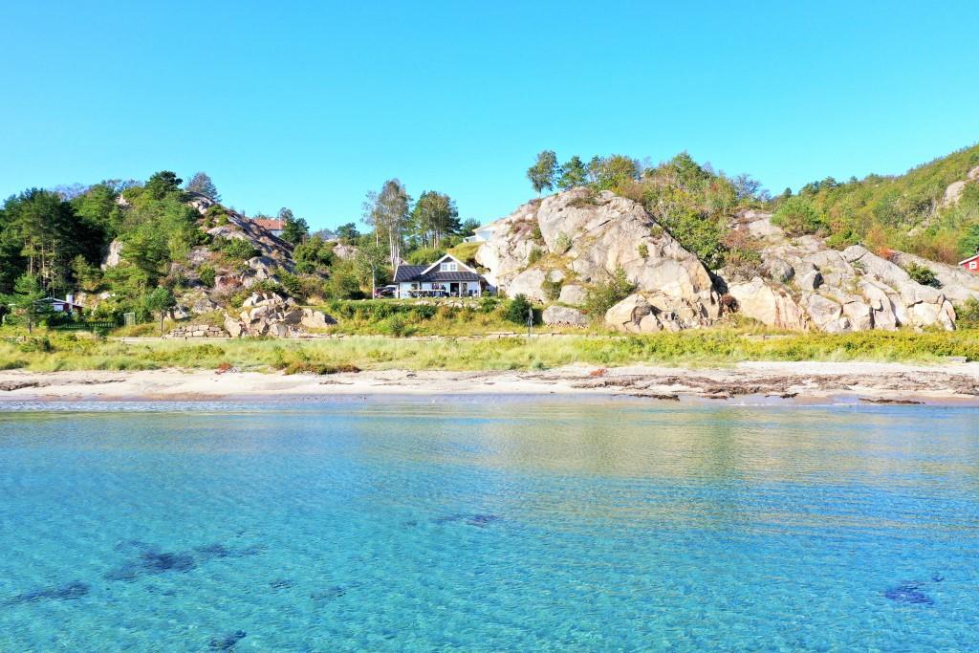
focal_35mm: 28
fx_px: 761
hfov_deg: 65.5
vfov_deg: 46.4
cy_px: 326
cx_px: 490
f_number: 5
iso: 100
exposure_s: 1/240
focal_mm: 10.26
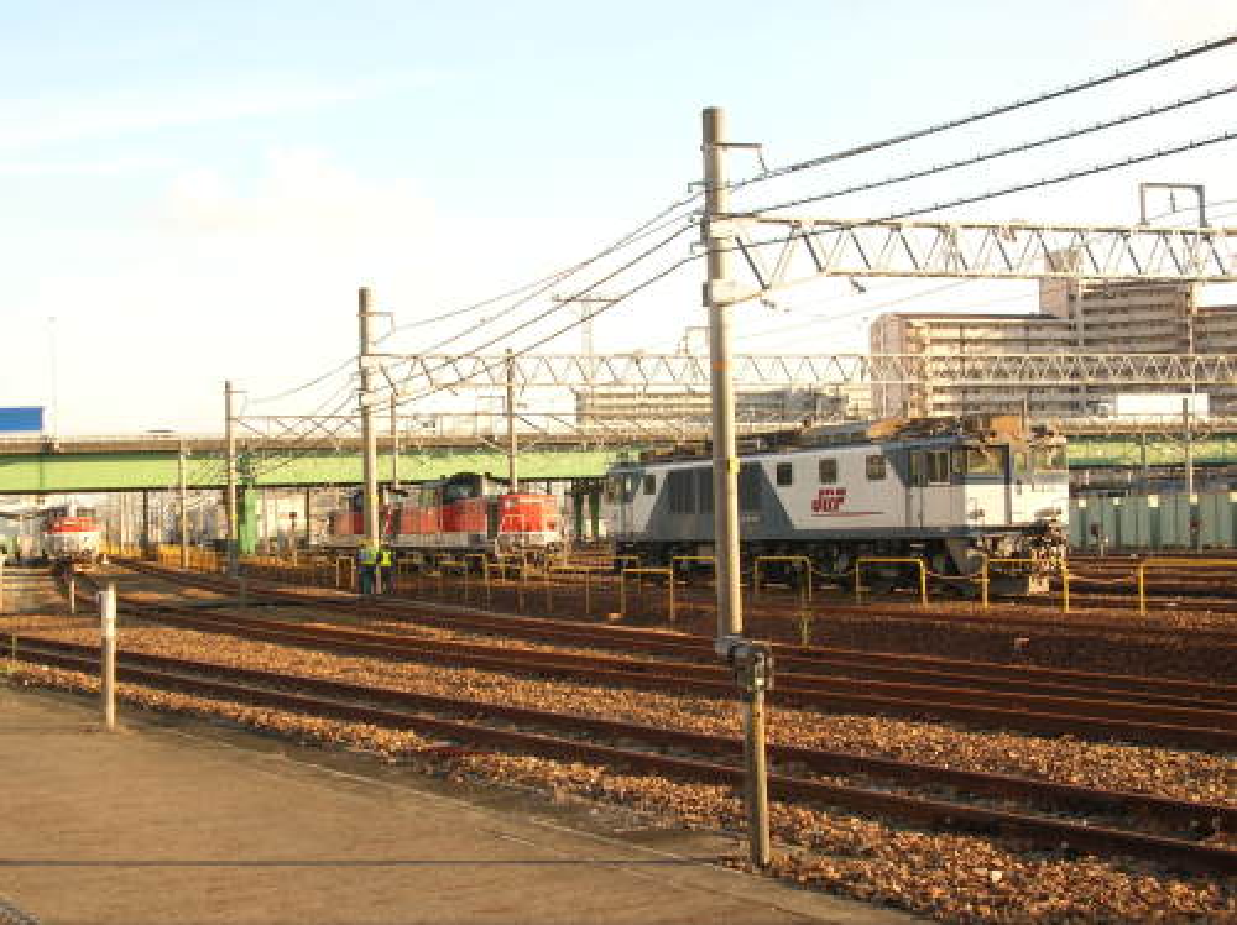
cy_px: 462
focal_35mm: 51
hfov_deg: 37.5
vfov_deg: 28.5
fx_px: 1821
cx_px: 618
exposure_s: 1/261
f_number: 3.3
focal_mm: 8.5
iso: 71
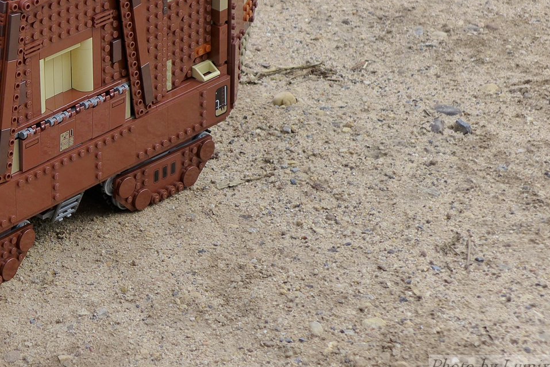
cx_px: 83
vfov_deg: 9.2
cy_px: 15
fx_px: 2262
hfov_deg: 13.8
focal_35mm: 148
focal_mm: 14.7
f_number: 2.8
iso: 160
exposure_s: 1/640
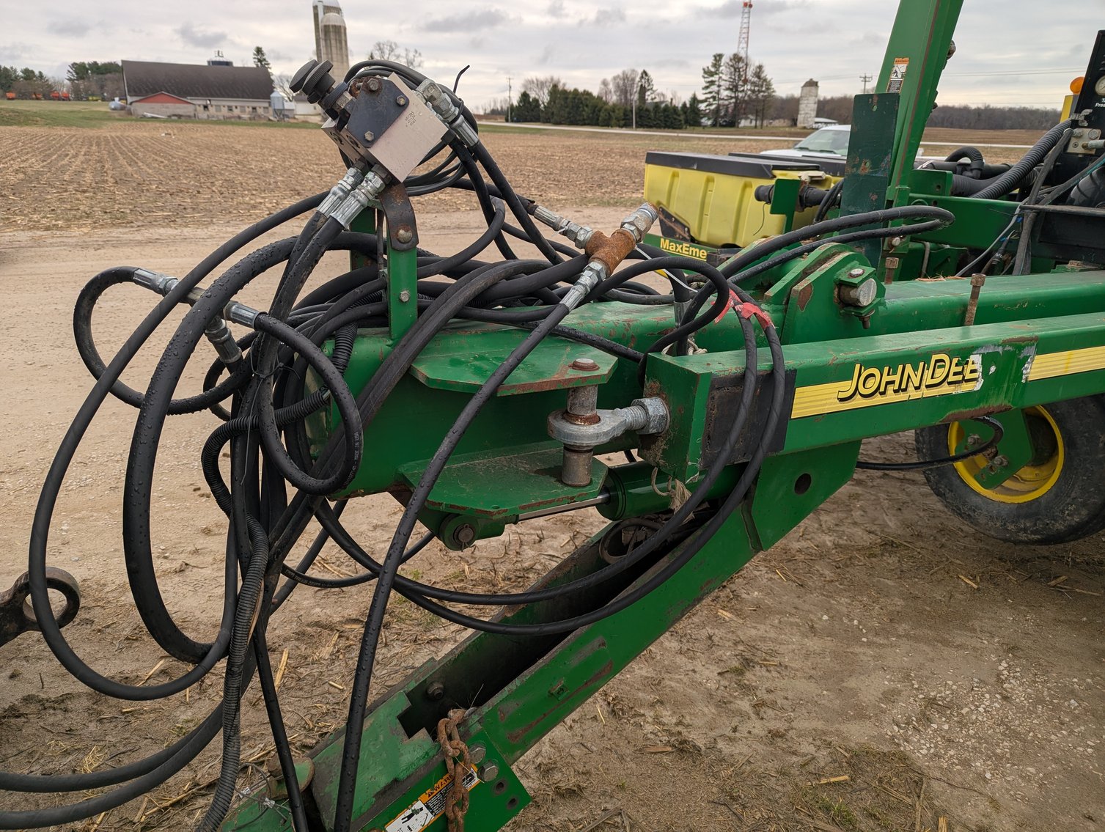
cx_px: 552
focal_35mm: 24
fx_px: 767
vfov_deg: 56.9
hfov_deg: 71.5
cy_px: 416
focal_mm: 6.81
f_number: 1.85
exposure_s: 1/1155
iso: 39
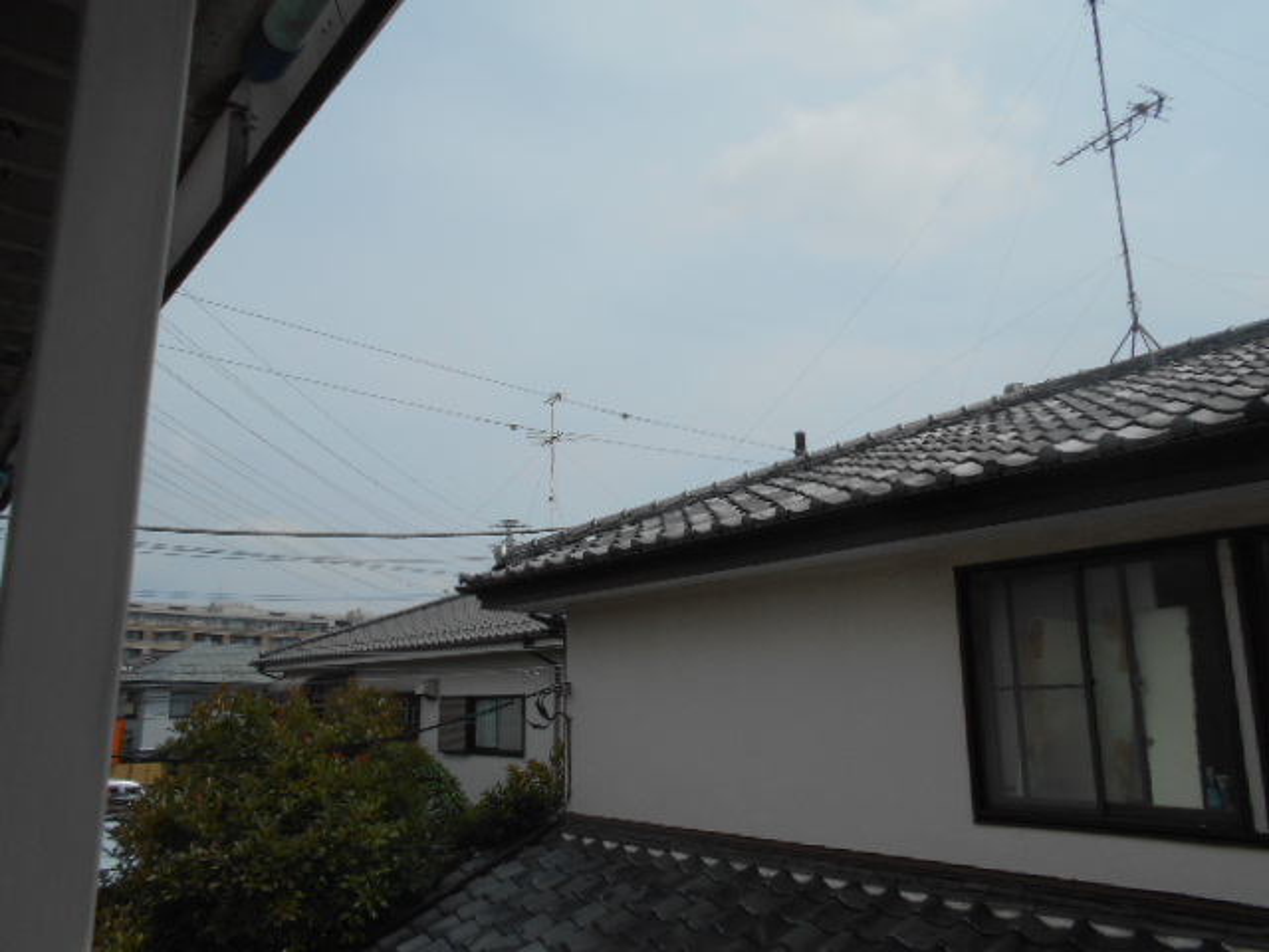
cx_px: 634
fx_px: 953
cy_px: 476
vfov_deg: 53.1
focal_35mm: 26
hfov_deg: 67.3
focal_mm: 4.6
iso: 80
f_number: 3.2
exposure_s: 1/2000
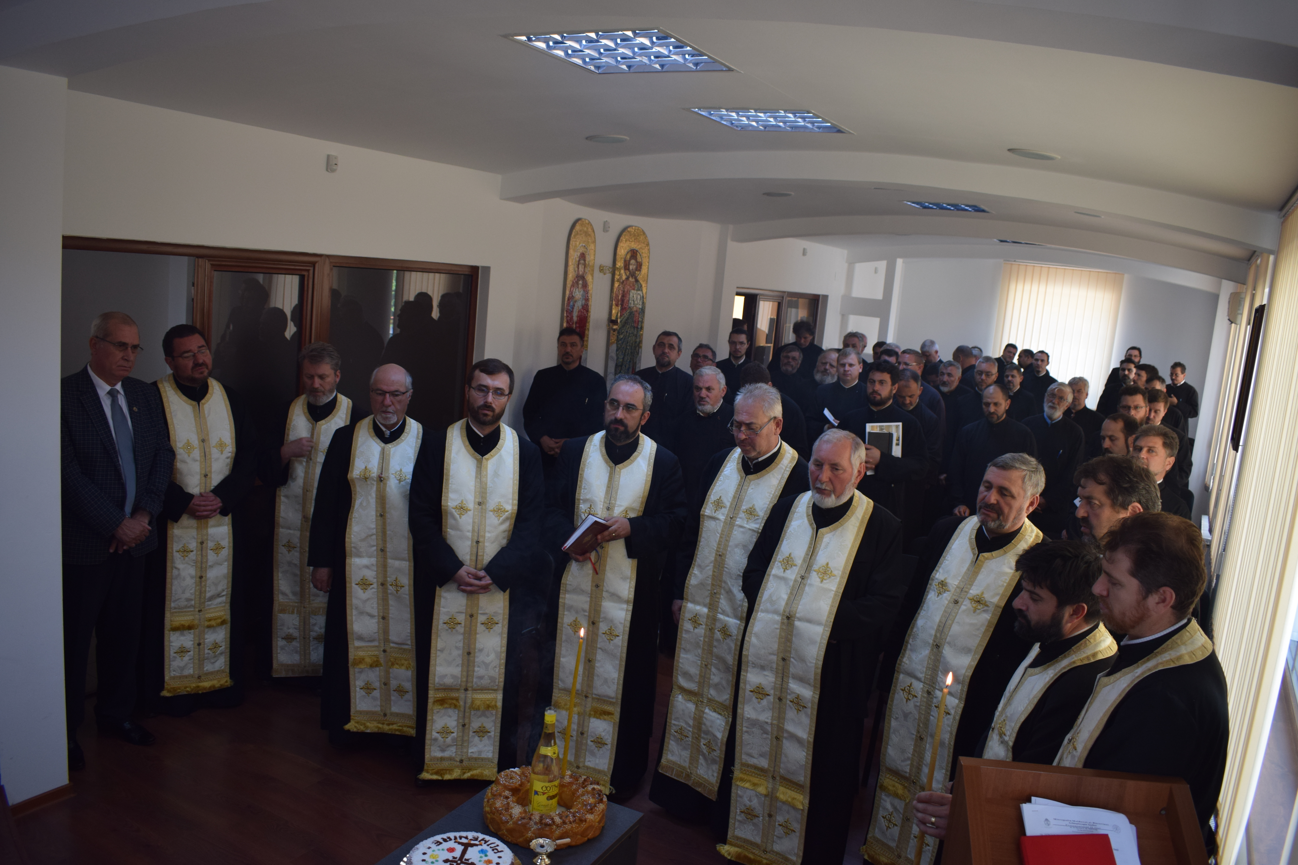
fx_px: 973
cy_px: 432
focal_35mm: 27
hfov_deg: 67.4
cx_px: 649
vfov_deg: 47.9
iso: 400
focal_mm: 18
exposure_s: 1/100
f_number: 5
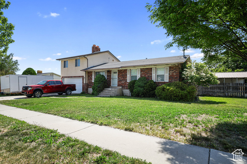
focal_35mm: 19
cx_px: 124
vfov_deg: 64.5
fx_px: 130
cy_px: 82
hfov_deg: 86.9
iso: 100
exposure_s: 1/200
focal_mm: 19
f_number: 8
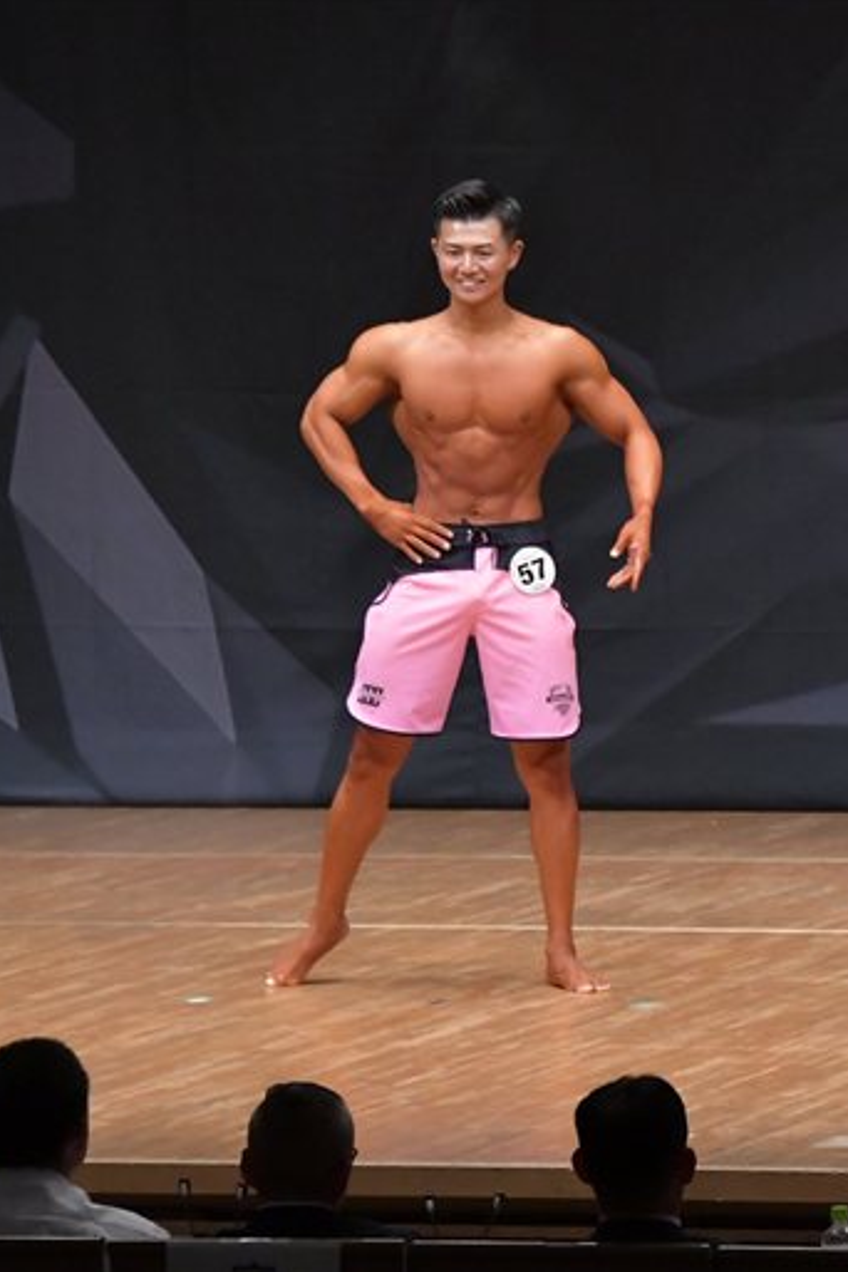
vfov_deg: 6.8
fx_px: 10776
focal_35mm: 305
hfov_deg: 4.5
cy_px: 637
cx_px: 936
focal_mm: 135
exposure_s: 1/400
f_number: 5.6
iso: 6400
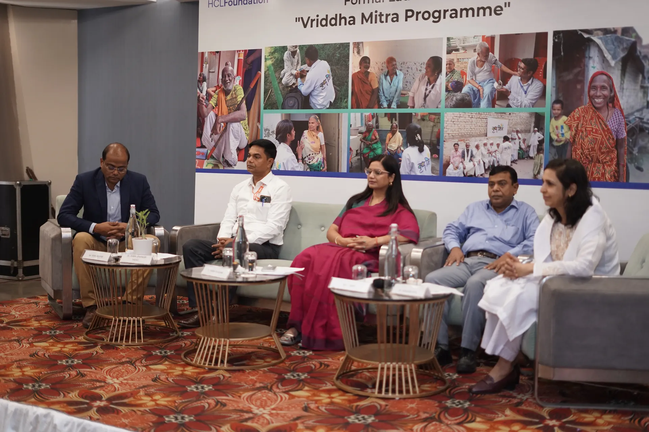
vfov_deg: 27.0
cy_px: 216
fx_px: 901
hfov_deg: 39.6
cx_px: 324
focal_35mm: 50
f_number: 1.8
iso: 400
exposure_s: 1/100
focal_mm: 50
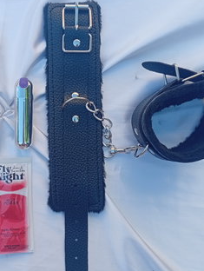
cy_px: 142
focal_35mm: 46
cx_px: 63
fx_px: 360
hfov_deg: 31.3
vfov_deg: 41.2
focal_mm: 3.98
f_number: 1.8
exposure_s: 1/132
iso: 50
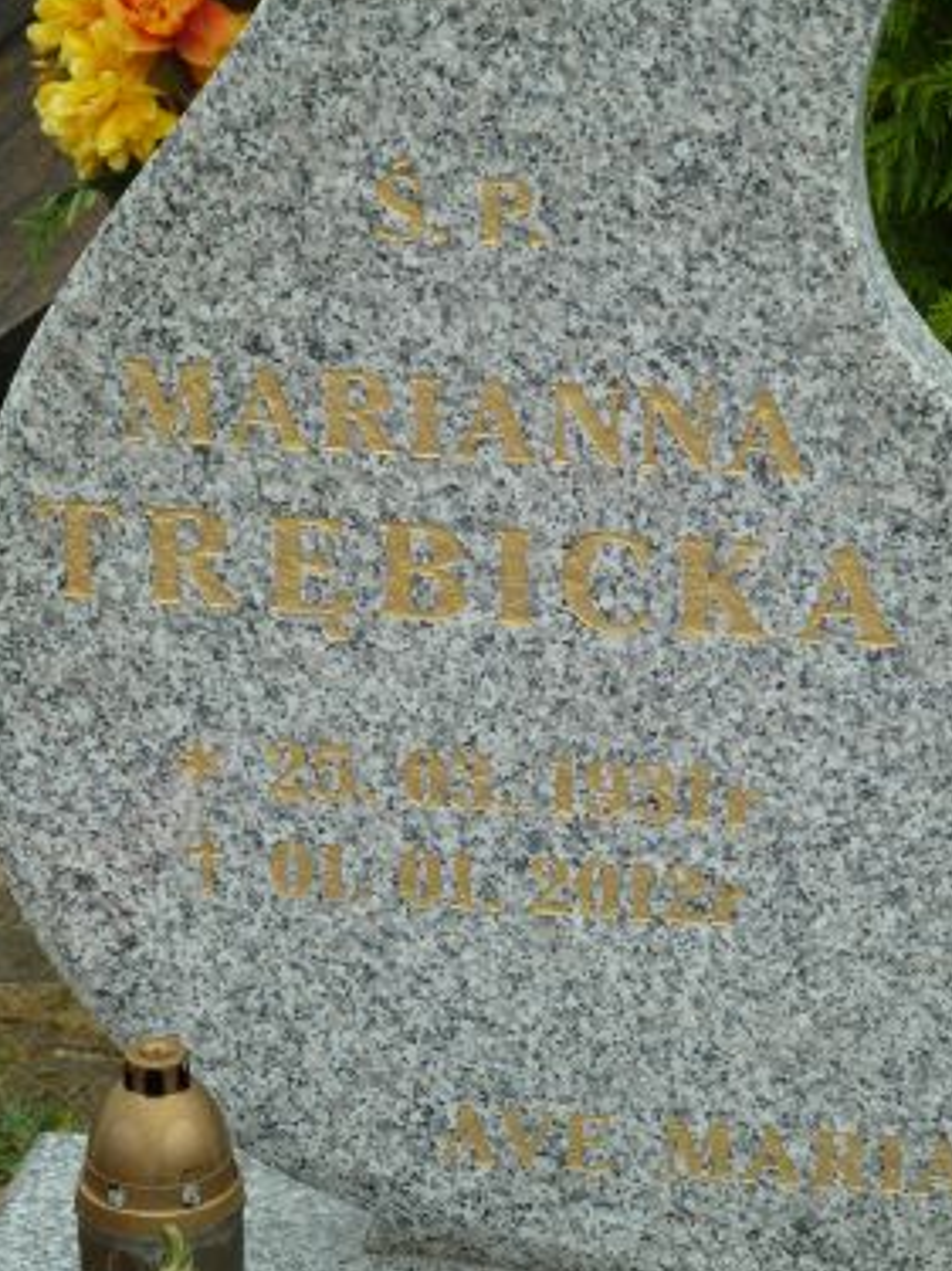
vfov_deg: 13.9
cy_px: 627
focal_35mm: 142
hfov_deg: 10.4
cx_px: 542
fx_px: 5210
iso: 80
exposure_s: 1/100
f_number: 4.4
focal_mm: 18.2
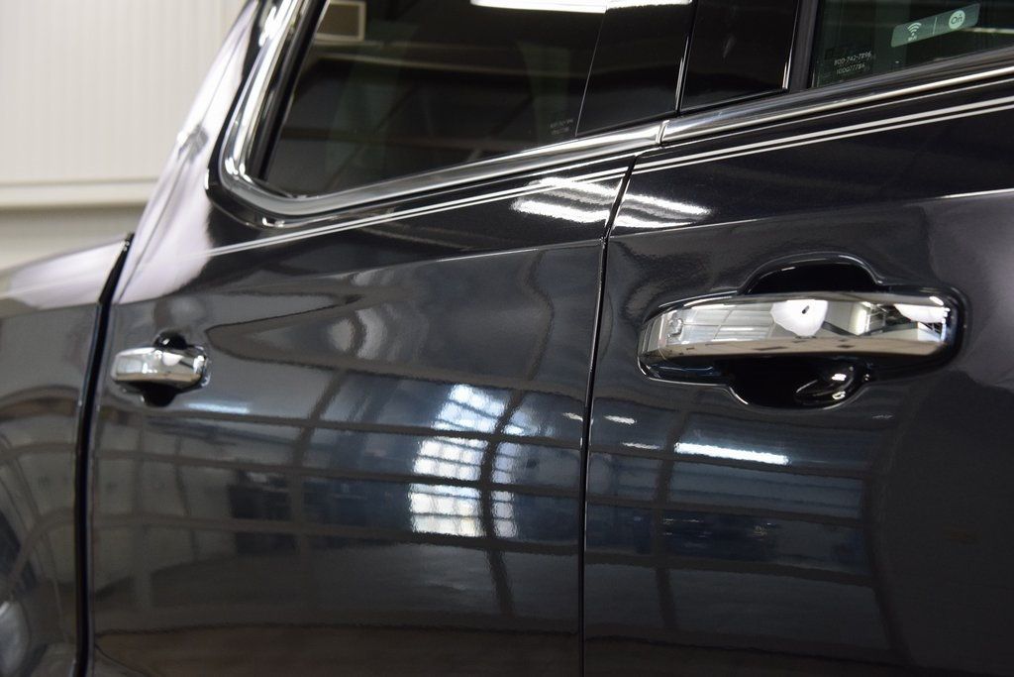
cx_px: 507
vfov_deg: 23.8
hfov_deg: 35.0
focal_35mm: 57
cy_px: 338
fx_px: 1606
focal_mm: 38
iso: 1600
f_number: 6.3
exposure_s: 1/60
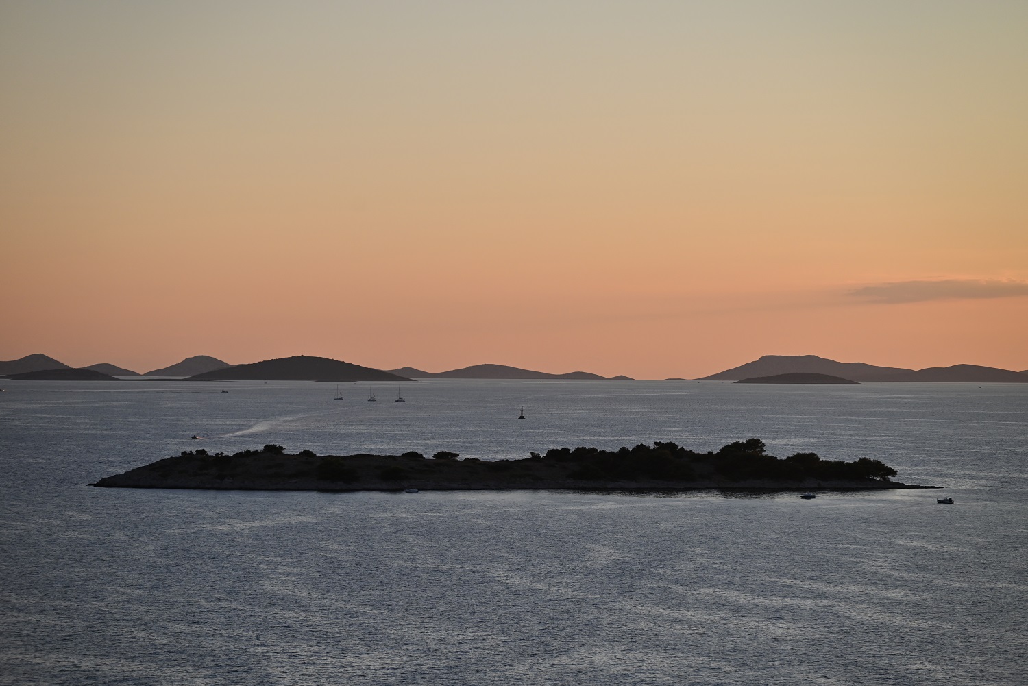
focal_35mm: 140
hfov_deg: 14.6
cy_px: 343
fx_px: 3999
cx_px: 514
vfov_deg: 9.8
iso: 250
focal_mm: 140
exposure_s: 1/2000
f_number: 5.6
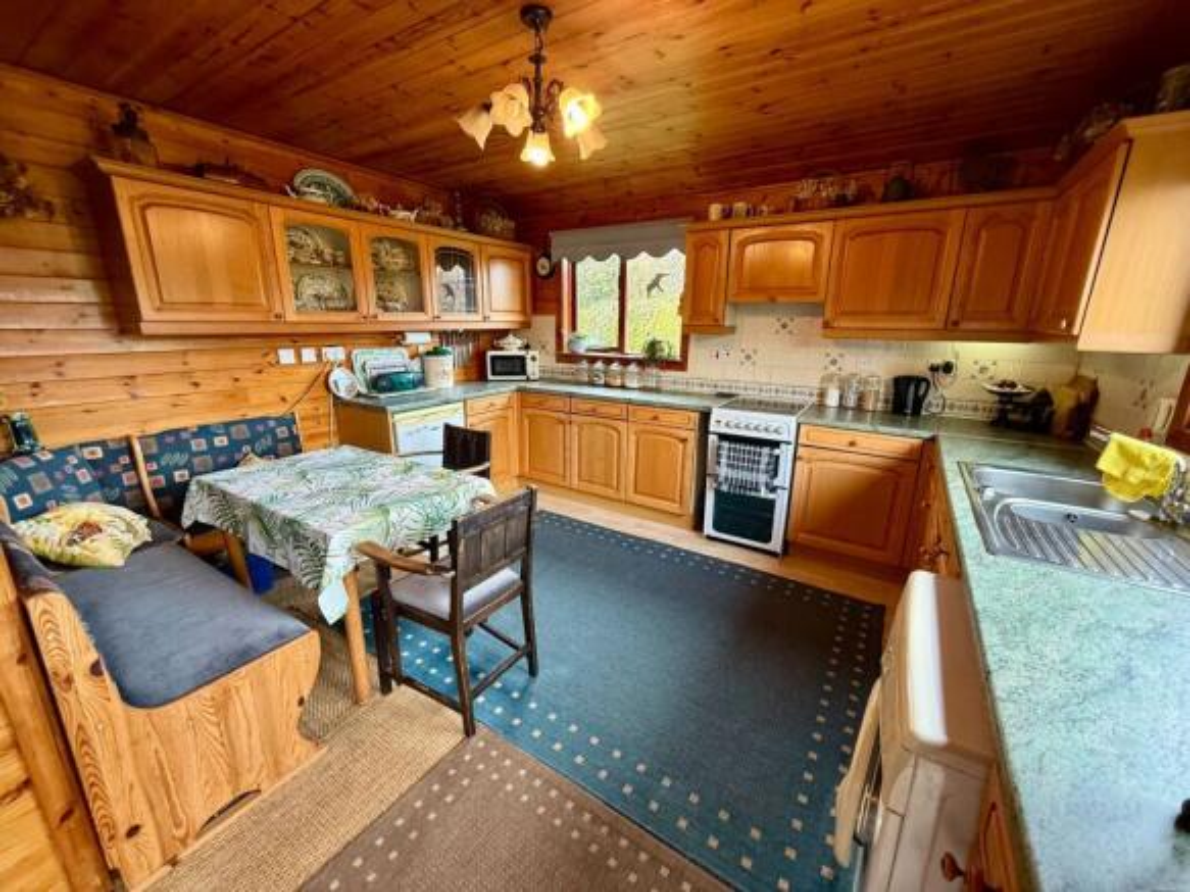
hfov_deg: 102.1
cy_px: 446
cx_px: 595
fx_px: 481
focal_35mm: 14
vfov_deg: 85.7
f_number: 2.2
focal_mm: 2.22
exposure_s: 1/50
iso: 200
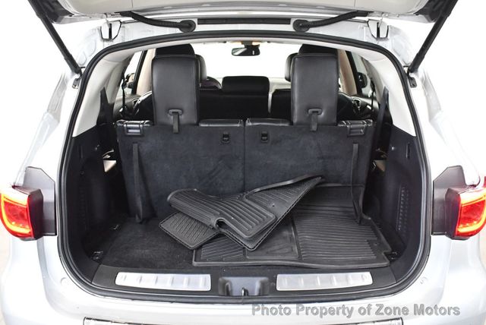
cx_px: 243
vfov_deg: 36.9
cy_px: 162
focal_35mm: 36
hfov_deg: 53.1
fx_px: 486
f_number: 3.5
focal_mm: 18
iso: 3600
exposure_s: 1/60
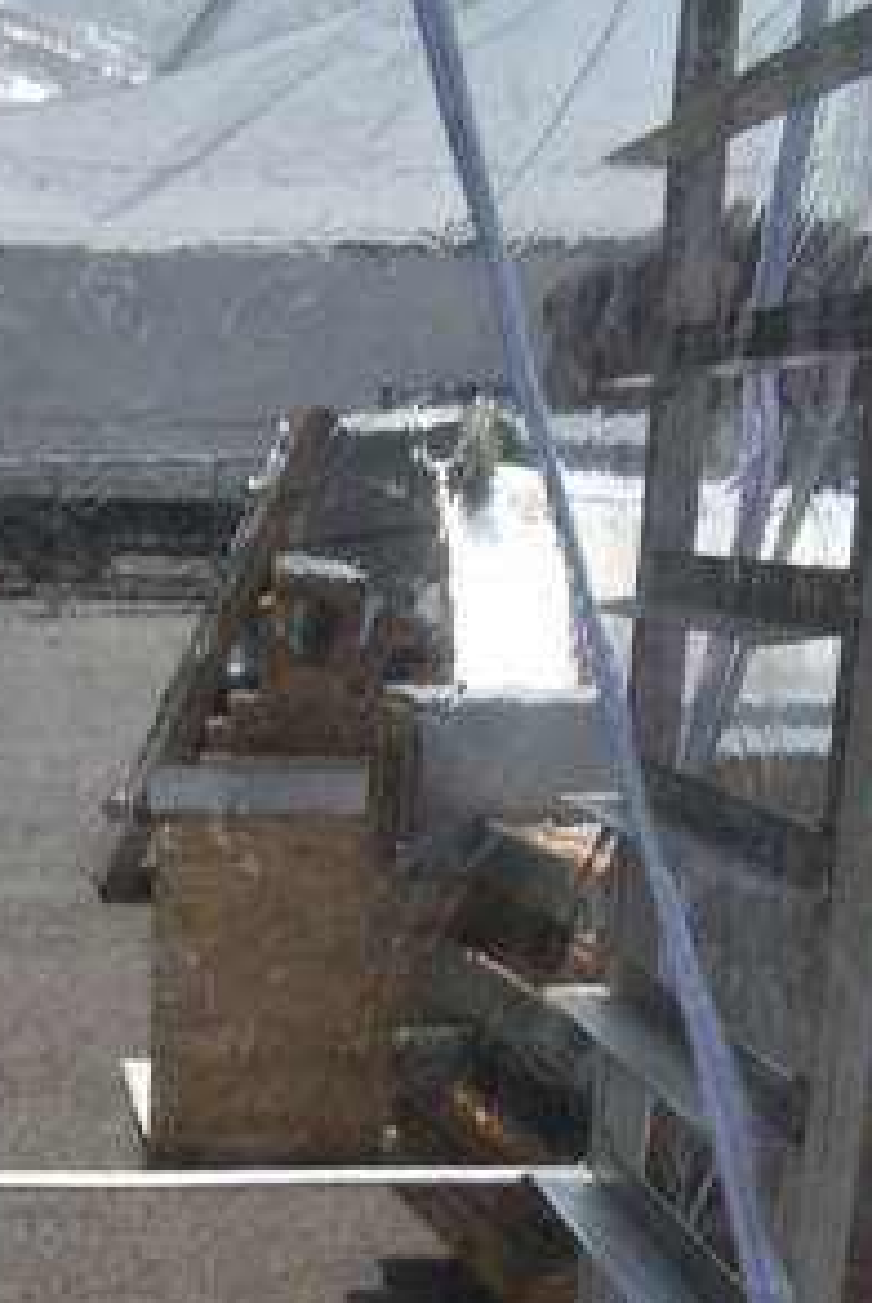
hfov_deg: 16.0
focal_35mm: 84
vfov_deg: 21.0
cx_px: 9
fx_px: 3045
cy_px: 1866
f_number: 10
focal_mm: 18
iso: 100
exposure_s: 1/400
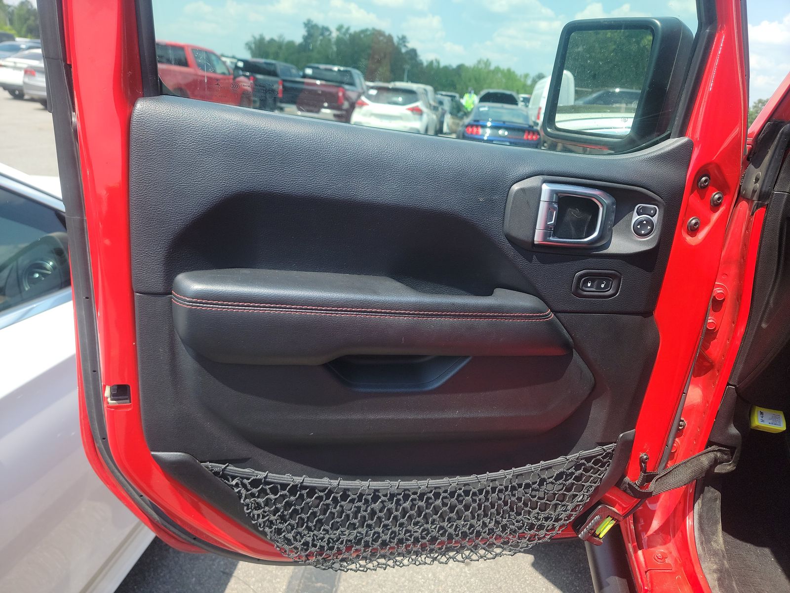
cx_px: 395
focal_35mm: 24
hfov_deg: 71.6
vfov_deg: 56.8
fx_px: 548
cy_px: 296
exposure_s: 1/336
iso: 50
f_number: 1.8
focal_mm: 6.7
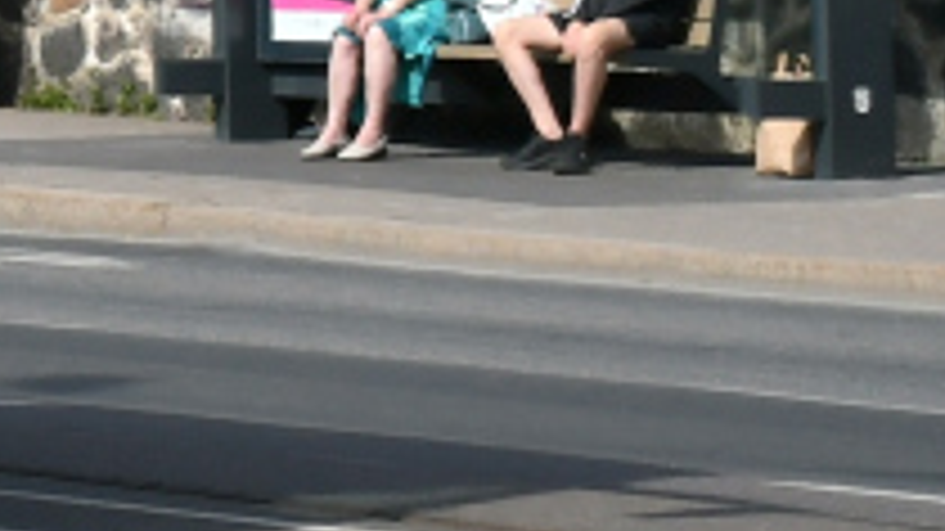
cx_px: -1863
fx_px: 9745
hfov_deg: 5.3
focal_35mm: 389
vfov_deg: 3.1
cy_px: -839
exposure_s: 1/1667
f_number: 5.6
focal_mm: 40
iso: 200
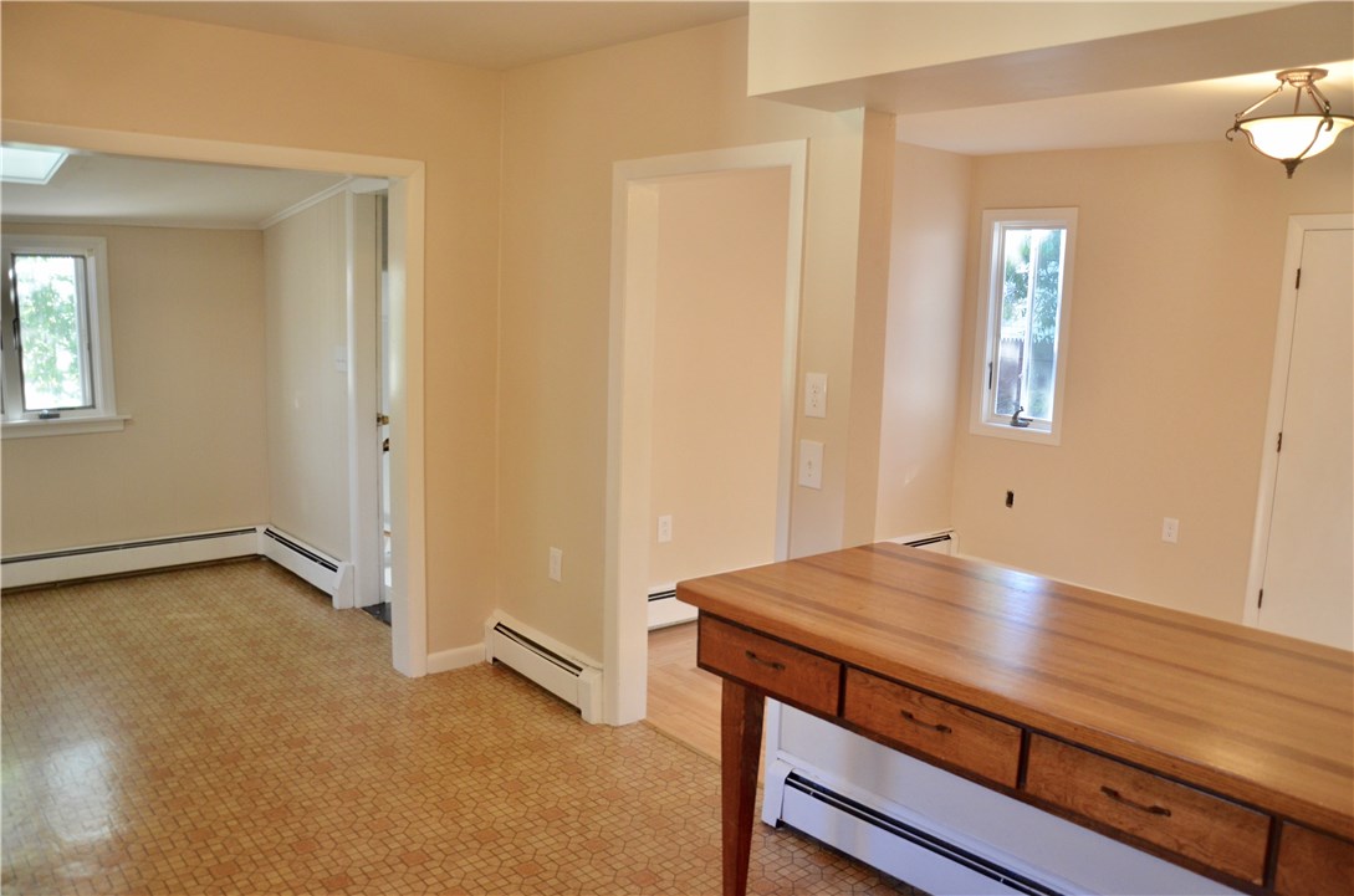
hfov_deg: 67.5
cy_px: 448
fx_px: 1013
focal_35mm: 27
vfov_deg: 47.7
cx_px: 677
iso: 800
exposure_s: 1/60
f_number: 4
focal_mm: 18
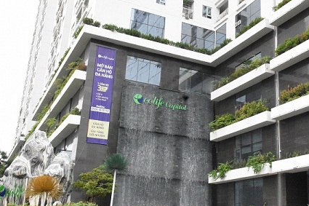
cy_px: 92
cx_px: 212
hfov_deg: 40.0
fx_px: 418
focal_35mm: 49
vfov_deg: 27.6
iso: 10000
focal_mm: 23
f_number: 14
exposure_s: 1/800
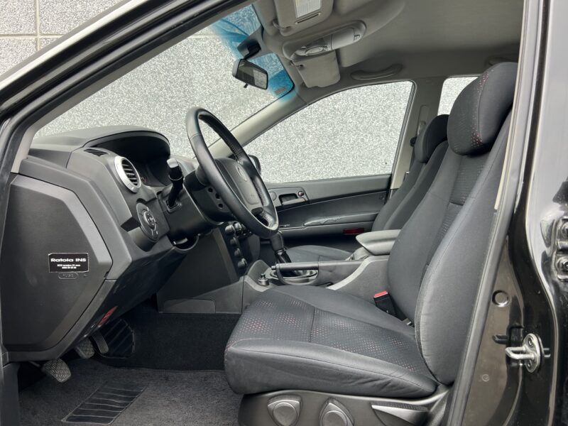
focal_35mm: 26
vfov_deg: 53.1
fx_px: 427
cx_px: 284
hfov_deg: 67.3
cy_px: 213
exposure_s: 1/121
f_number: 1.5
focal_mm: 5.7
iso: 32
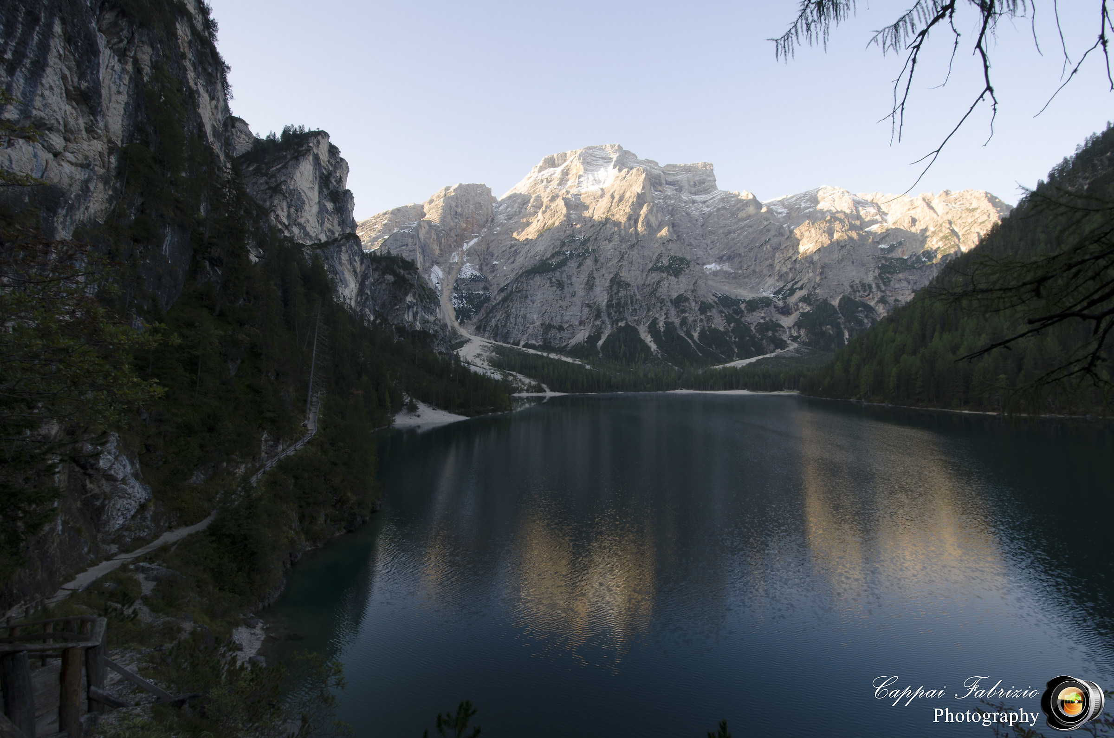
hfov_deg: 100.5
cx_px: 557
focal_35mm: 15
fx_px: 463
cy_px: 369
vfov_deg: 77.1
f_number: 13
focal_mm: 10
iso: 100
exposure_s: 1/10
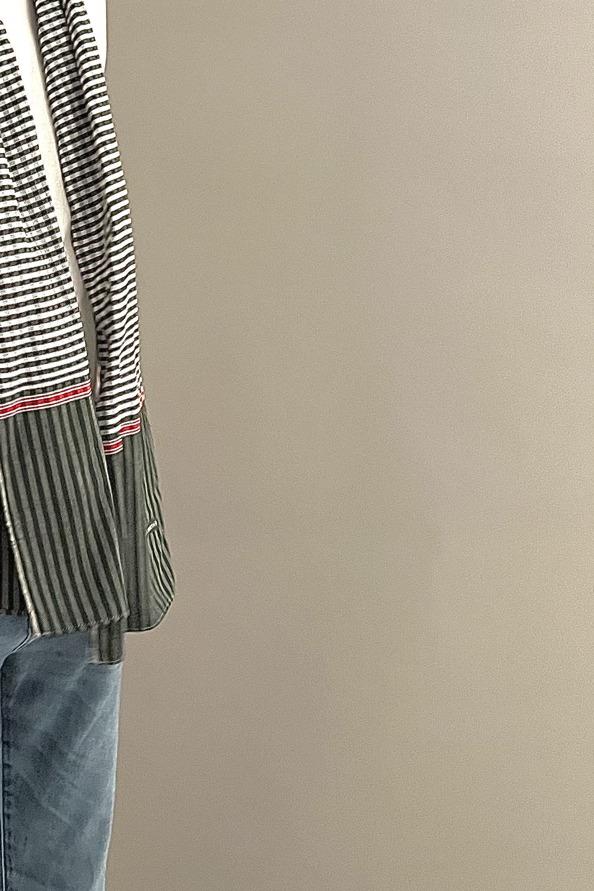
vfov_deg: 39.2
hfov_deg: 25.5
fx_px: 1237
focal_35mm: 50
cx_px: -20
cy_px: 305
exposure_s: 1/37
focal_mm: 5.7
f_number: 1.5
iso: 640
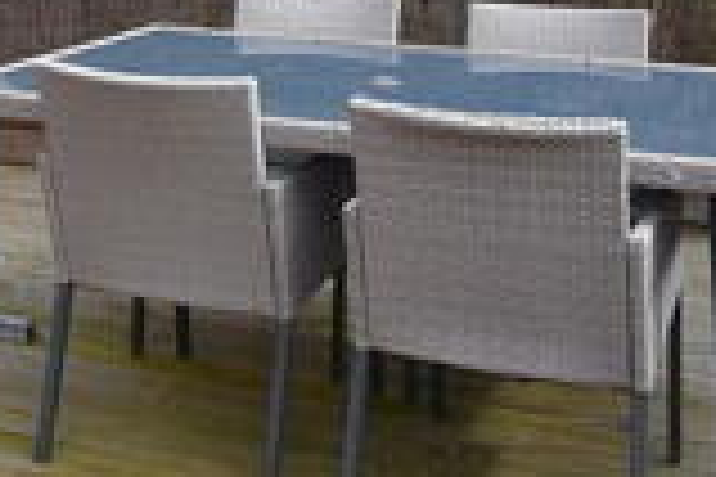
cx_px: 383
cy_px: -70
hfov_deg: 34.2
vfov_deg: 21.8
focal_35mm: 58
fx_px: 1163
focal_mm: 13
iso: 200
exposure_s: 1/320
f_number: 7.1
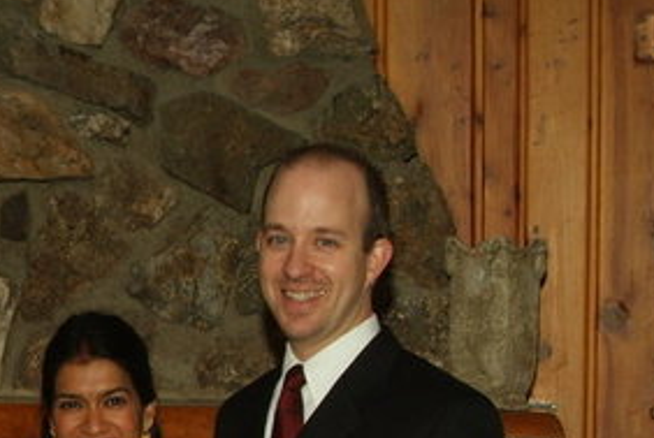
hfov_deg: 16.8
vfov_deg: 11.2
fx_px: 2165
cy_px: 583
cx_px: -16
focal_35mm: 119
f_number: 9.5
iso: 400
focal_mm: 28
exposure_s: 1/90
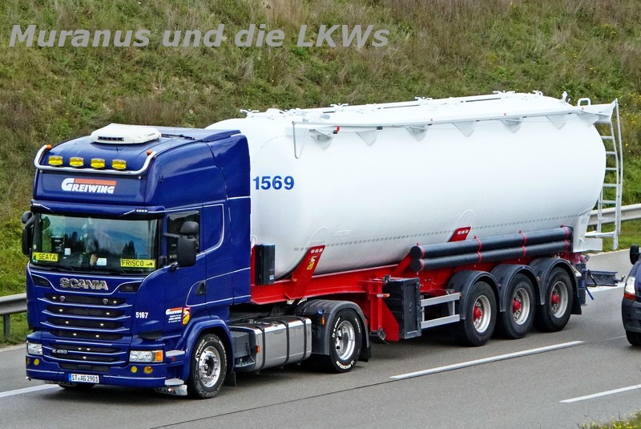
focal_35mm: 152
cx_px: 320
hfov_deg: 13.5
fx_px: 2703
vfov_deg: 9.1
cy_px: 214
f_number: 6.3
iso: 2500
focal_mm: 101.1
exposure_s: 1/2500
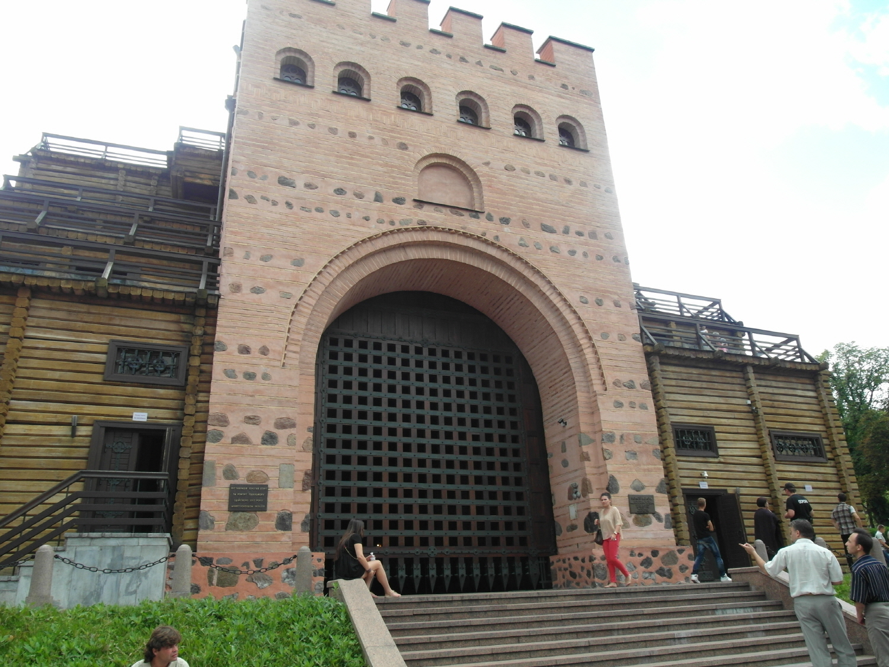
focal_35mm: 24
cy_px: 334
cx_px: 444
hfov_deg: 71.6
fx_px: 616
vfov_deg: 56.8
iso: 80
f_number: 3.9
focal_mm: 5.2
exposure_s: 1/125
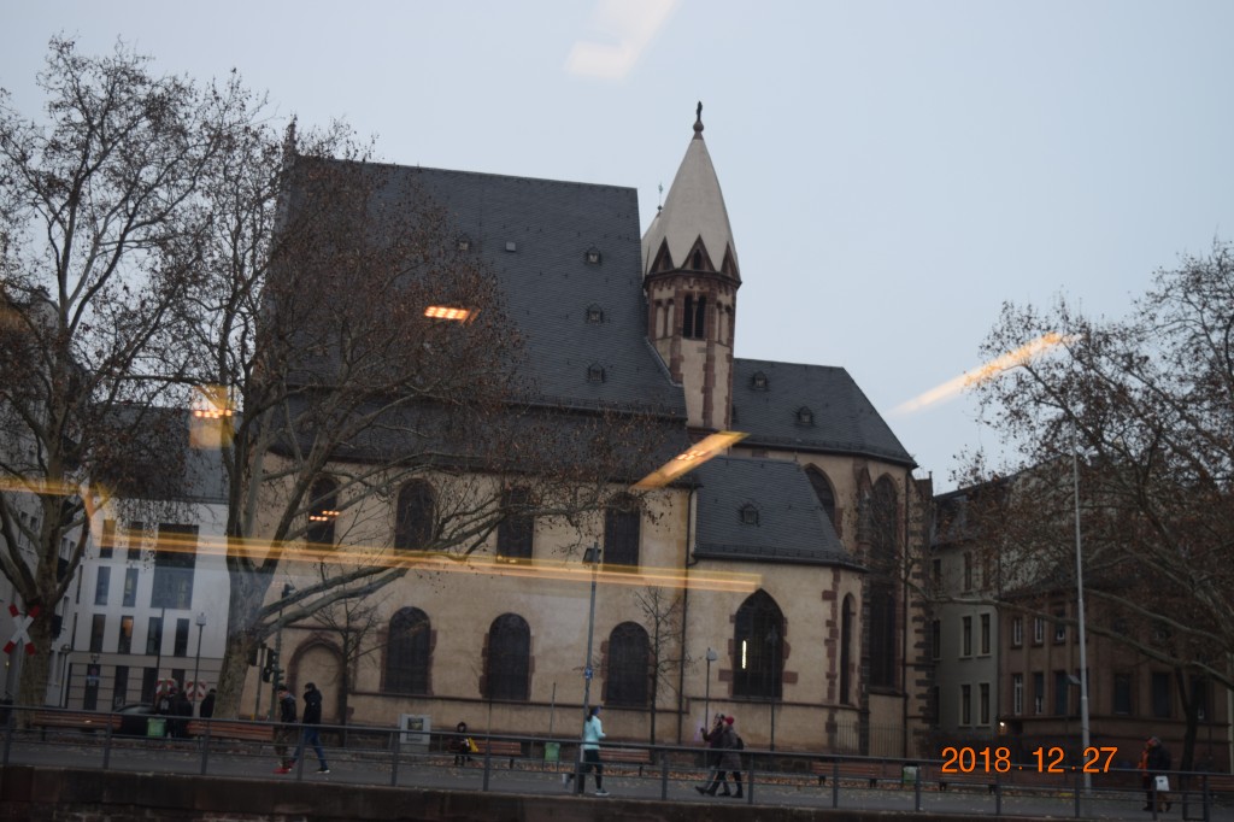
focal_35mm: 51
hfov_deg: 38.9
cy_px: 411
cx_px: 617
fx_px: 1748
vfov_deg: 26.5
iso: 400
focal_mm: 34
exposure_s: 1/80
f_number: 4.5
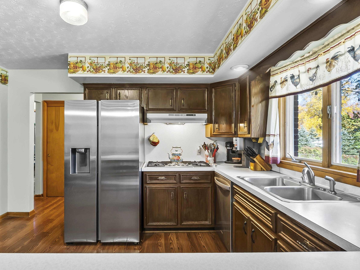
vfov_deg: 68.7
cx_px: 170
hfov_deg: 84.6
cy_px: 136
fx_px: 198
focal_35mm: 19
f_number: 8
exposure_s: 3.2
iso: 100
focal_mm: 11.5
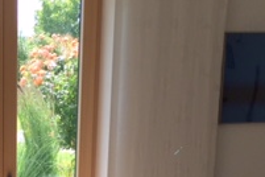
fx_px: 707
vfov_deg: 13.6
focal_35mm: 96
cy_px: 248
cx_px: 75
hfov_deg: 21.1
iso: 32
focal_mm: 4.15
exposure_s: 1/253
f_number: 2.2
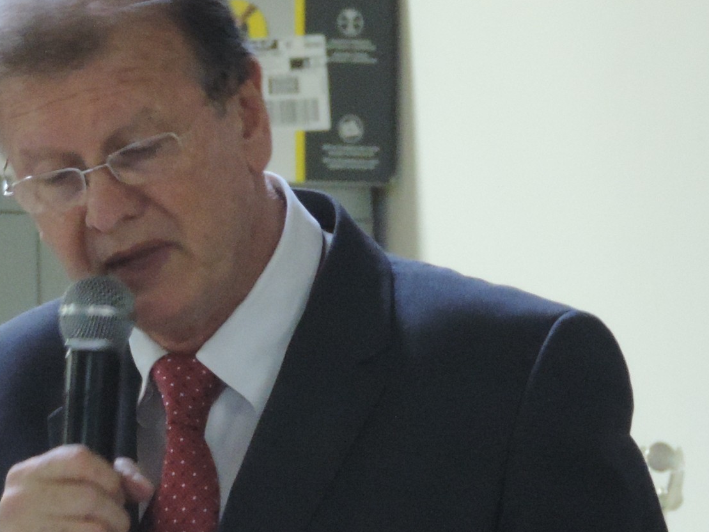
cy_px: 340
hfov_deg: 3.0
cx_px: -61
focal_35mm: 662
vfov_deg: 2.2
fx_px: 13560
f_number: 4.6
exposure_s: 1/10
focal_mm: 40.1
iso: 800
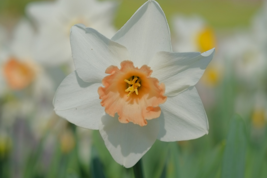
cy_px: 89
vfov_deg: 15.2
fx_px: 667
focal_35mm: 90
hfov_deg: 22.6
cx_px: 134
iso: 200
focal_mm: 60
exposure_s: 1/1600
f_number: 4
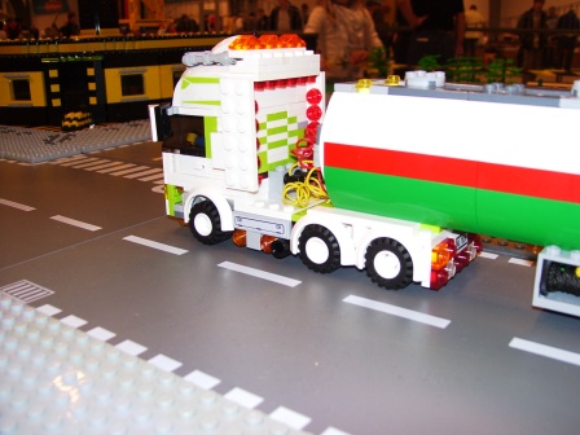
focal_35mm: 36
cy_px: 218
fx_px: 603
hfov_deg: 51.4
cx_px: 290
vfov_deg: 39.7
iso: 80
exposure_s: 1/60
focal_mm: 6
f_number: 2.7
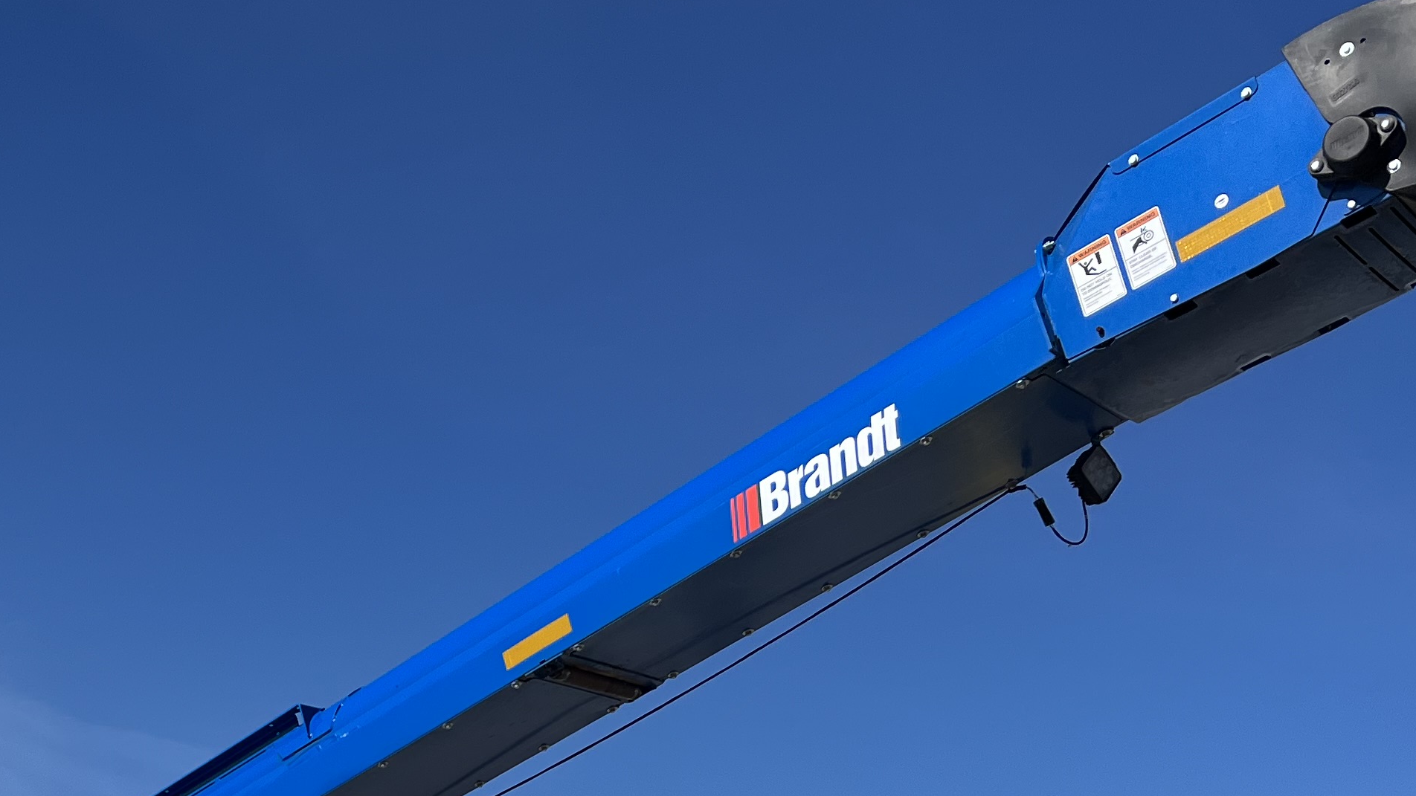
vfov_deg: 18.7
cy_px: 1012
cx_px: 373
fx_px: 2253
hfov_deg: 34.2
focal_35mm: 60
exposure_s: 1/6494
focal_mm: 5.1
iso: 50
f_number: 1.6
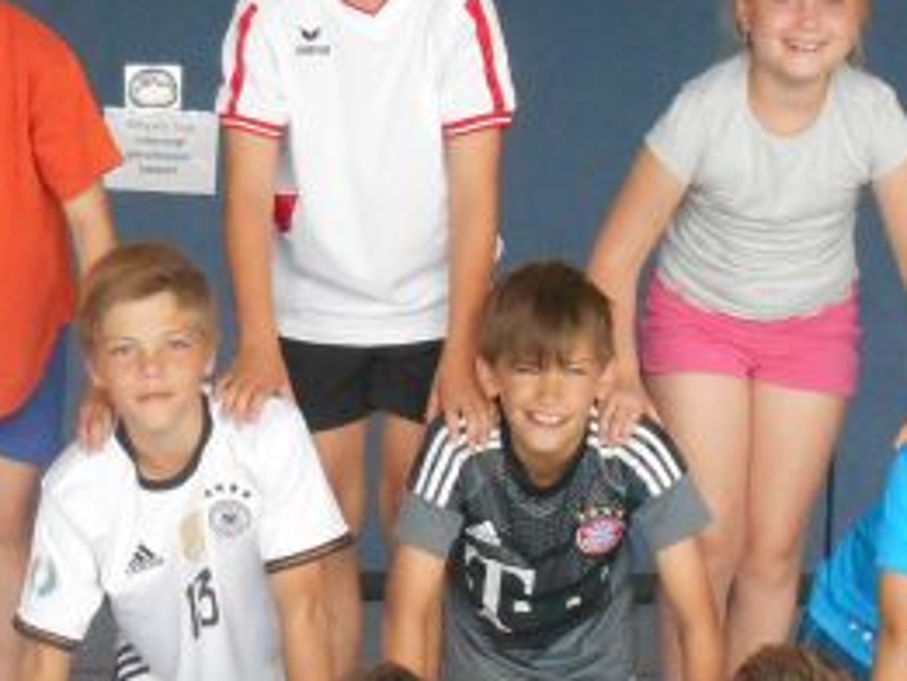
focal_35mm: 134
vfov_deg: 11.0
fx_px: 3513
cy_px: 625
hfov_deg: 14.6
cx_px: 191
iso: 400
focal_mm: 6.3
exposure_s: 1/30
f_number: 3.7
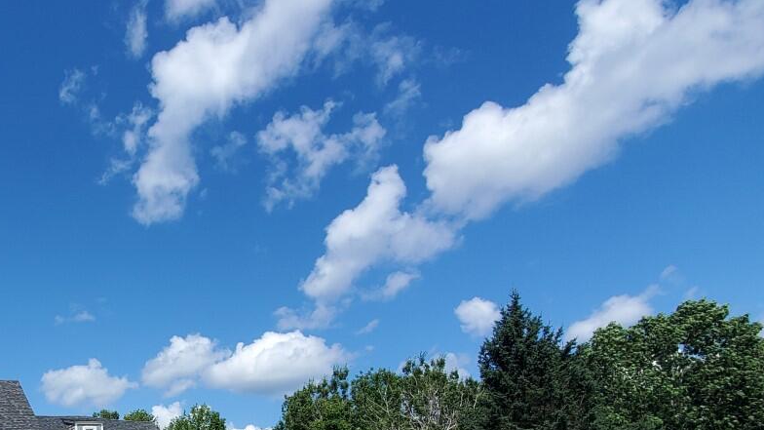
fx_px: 527
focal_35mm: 26
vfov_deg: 38.4
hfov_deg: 61.4
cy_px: 448
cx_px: 86
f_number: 2.2
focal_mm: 1.8
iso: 50
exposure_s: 1/1376
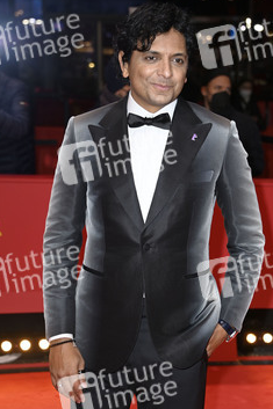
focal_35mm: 93
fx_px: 1059
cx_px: 151
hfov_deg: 14.7
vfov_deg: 21.9
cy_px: 216
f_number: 5.6
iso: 640
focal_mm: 82
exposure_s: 1/160
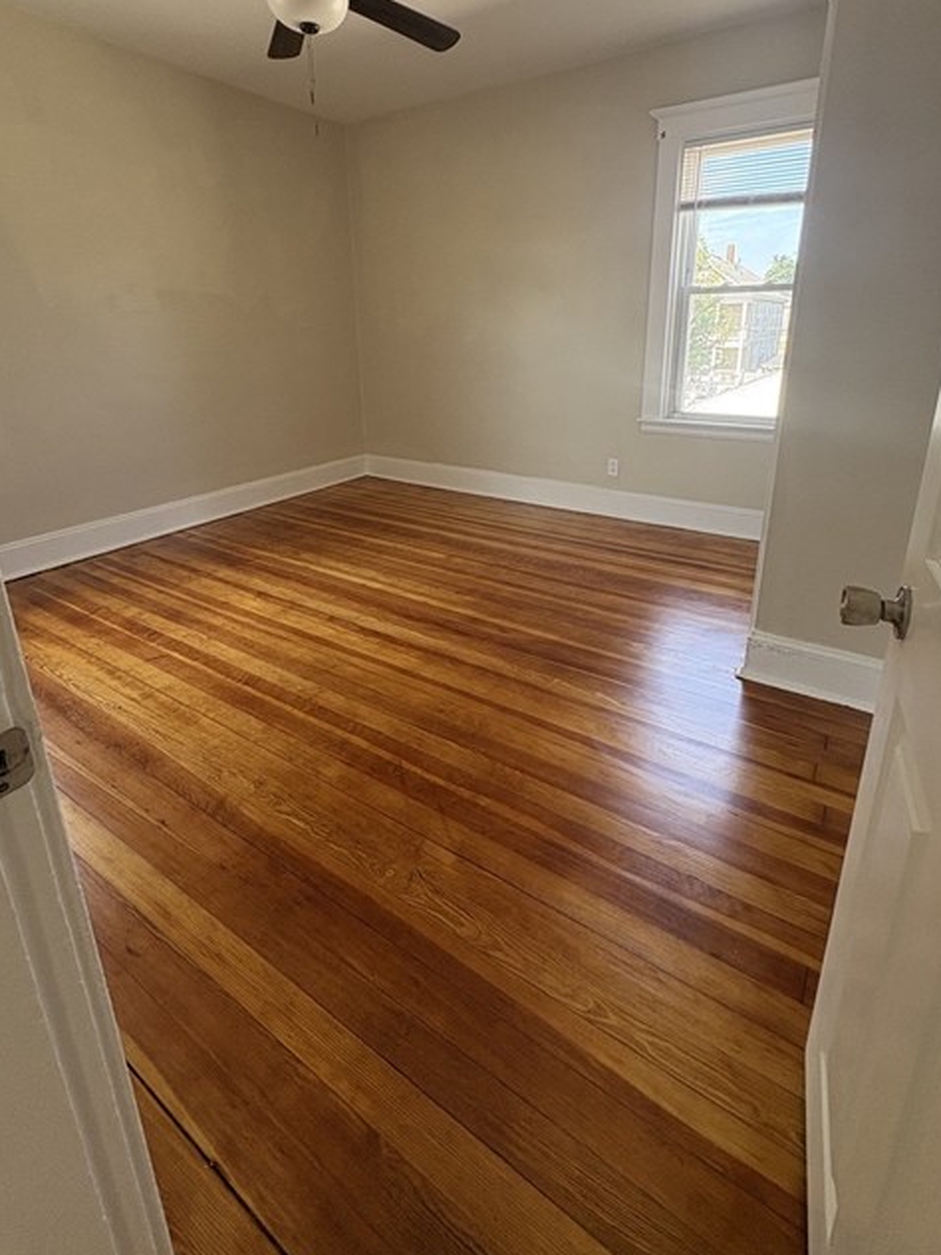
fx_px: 616
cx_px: 474
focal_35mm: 17
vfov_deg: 89.9
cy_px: 506
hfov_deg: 74.7
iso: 160
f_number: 2.2
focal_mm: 2.22
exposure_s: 1/99
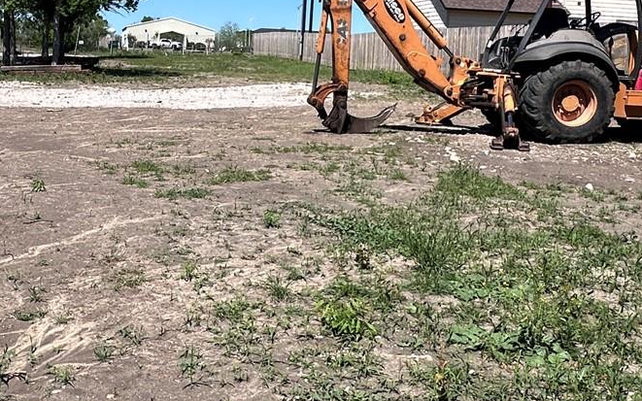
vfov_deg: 27.7
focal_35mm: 46
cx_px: 170
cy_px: 115
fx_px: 805
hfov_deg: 42.3
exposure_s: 1/2212
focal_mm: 2.22
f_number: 2.2
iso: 50
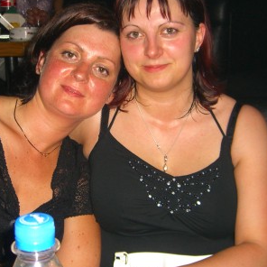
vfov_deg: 25.4
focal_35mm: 68
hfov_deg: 25.3
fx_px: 593
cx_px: 98
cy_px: 123
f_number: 2.8
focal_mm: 7.9
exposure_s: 1/60
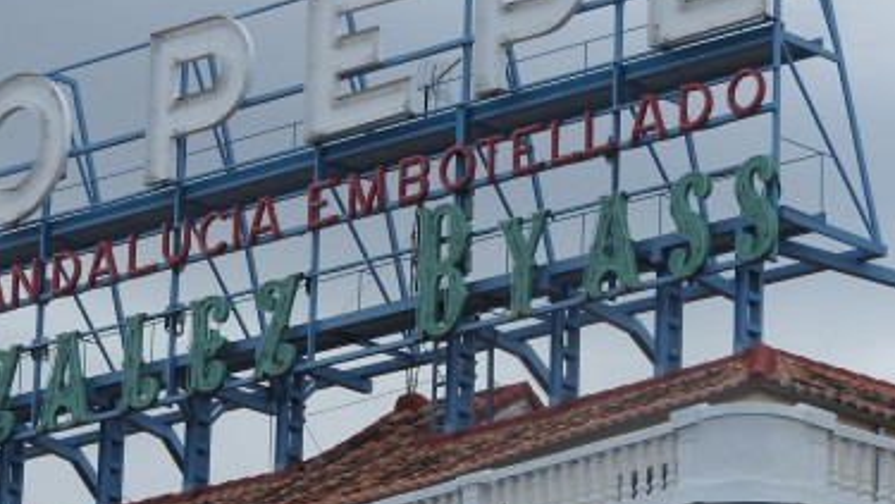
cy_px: 263
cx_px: 303
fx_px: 6337
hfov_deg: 8.1
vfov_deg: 4.6
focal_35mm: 267
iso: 100
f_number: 5
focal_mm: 20.6
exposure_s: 1/400
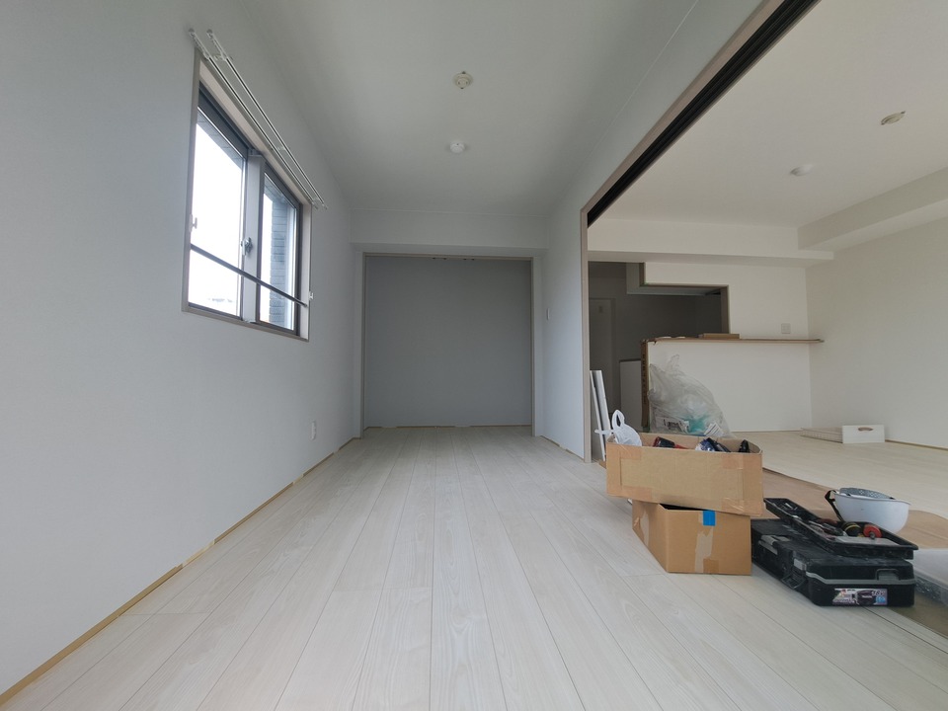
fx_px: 356
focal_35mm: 13
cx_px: 474
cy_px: 356
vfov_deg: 89.9
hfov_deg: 106.2
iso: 50
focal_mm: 1.74
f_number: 2.2
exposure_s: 1/100
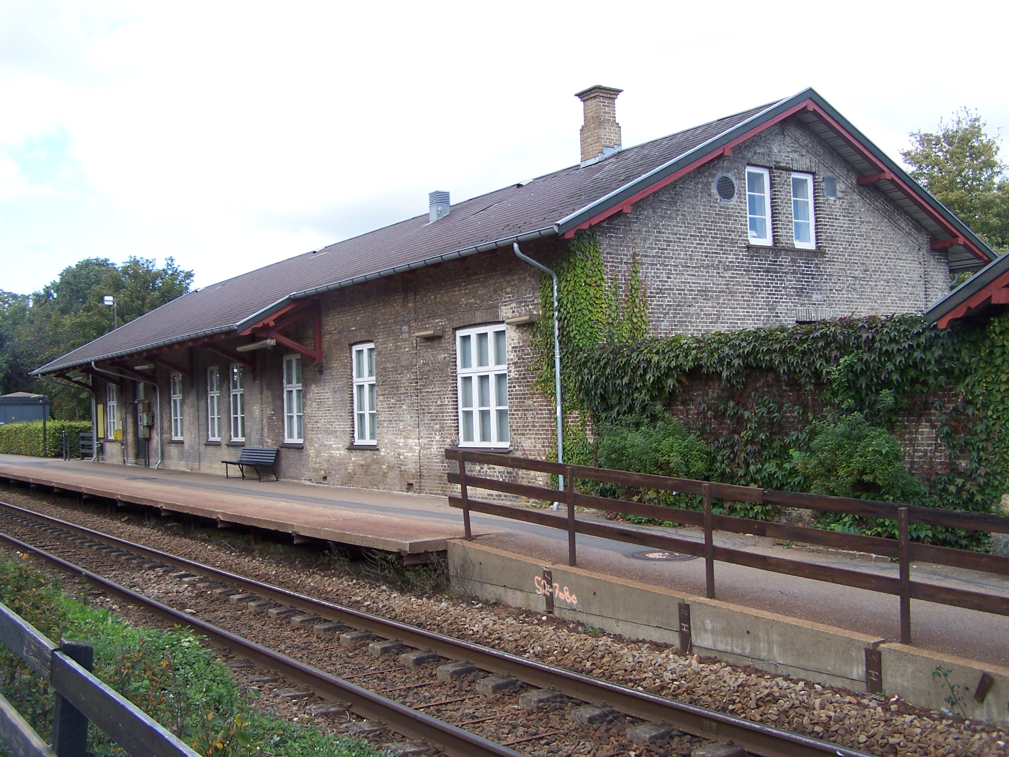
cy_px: 378
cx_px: 504
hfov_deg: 49.0
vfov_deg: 37.7
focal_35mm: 38
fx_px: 1108
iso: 80
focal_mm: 6.3
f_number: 2.8
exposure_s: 1/250
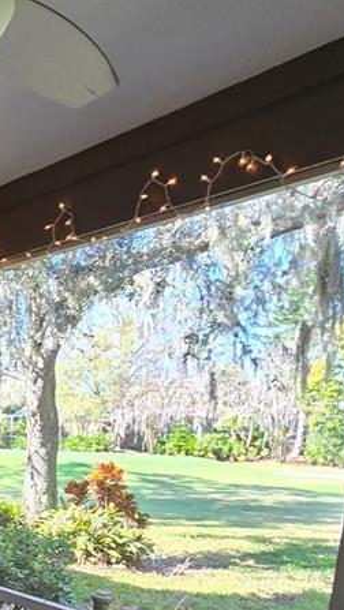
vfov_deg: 47.2
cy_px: 555
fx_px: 615
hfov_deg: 24.7
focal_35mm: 38
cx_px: -161
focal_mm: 2.2
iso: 50
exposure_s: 1/60
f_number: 2.2
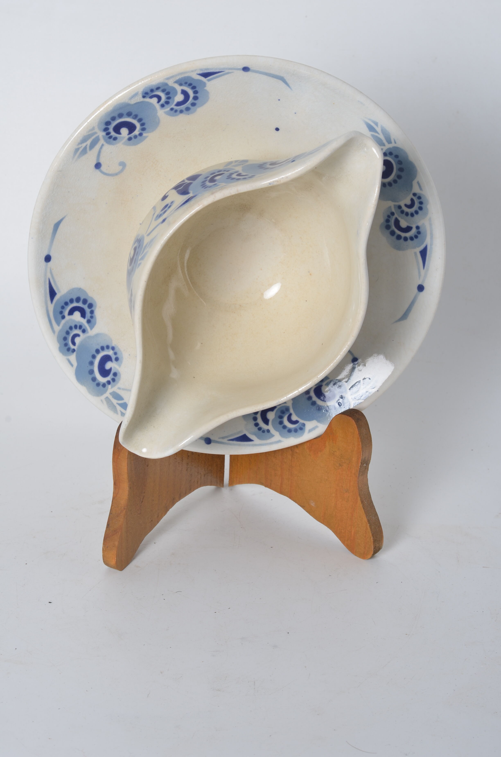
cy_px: 378
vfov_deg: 27.0
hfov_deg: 18.1
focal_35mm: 75
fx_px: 1573
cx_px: 250
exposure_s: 1/125
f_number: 11
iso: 100
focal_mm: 50
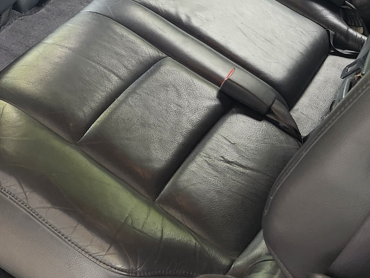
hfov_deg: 25.1
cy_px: -39
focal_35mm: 73
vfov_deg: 19.2
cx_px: -22
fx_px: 780
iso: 200
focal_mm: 5.54
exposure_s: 1/120
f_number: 1.8
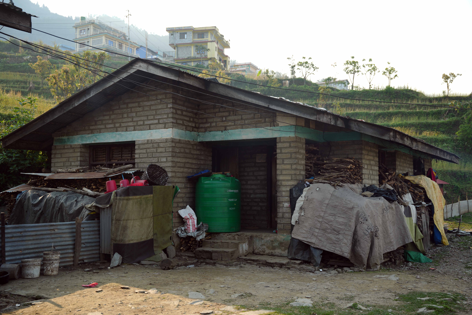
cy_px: 158
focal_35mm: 38
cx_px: 236
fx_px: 496
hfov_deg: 50.9
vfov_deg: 35.2
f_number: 3.5
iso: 80
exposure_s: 1/250
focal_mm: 37.8
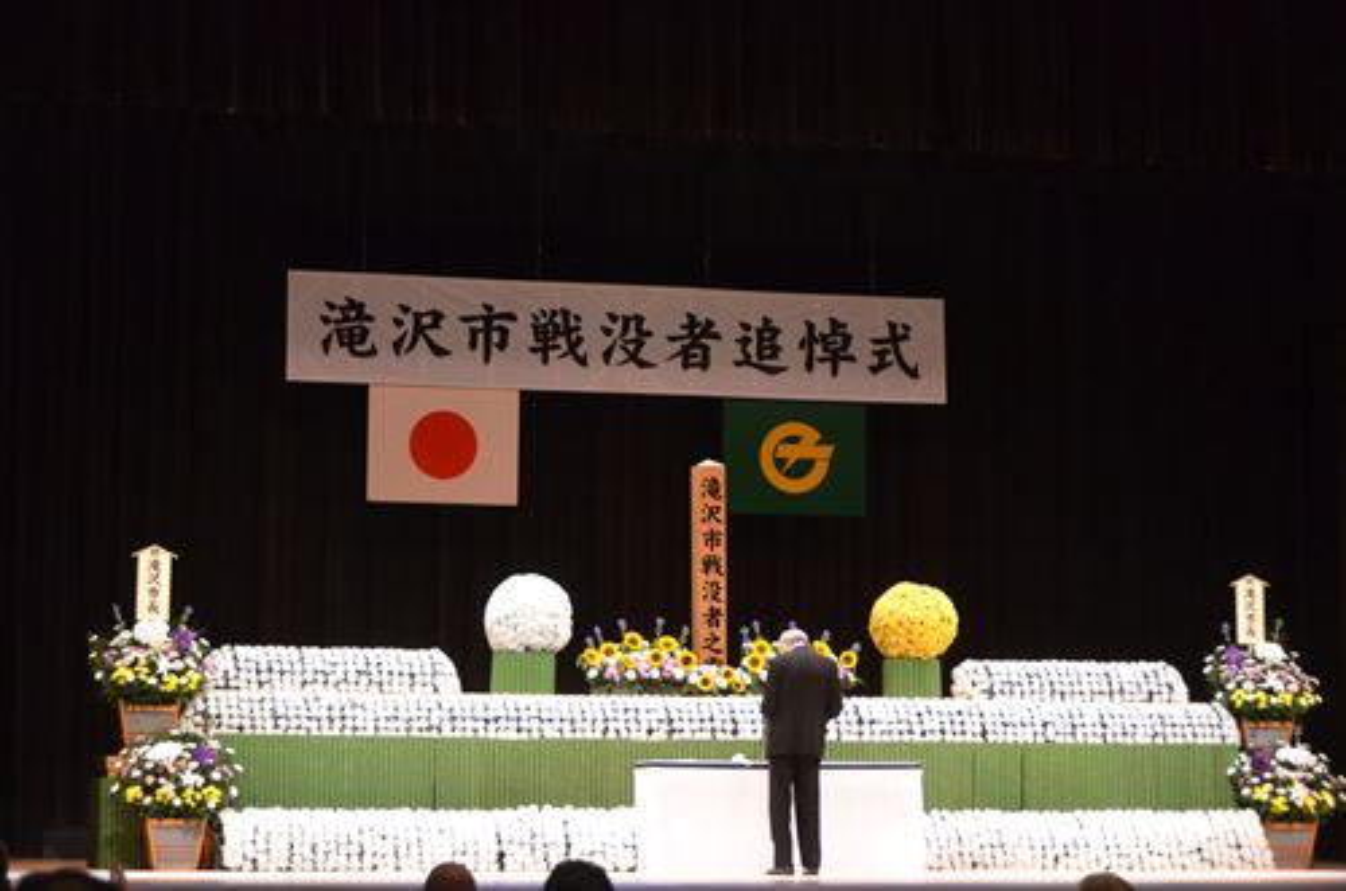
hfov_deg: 24.7
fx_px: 3078
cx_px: 673
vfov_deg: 16.5
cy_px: 446
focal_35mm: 82
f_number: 4.8
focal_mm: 55
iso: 3200
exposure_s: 1/200
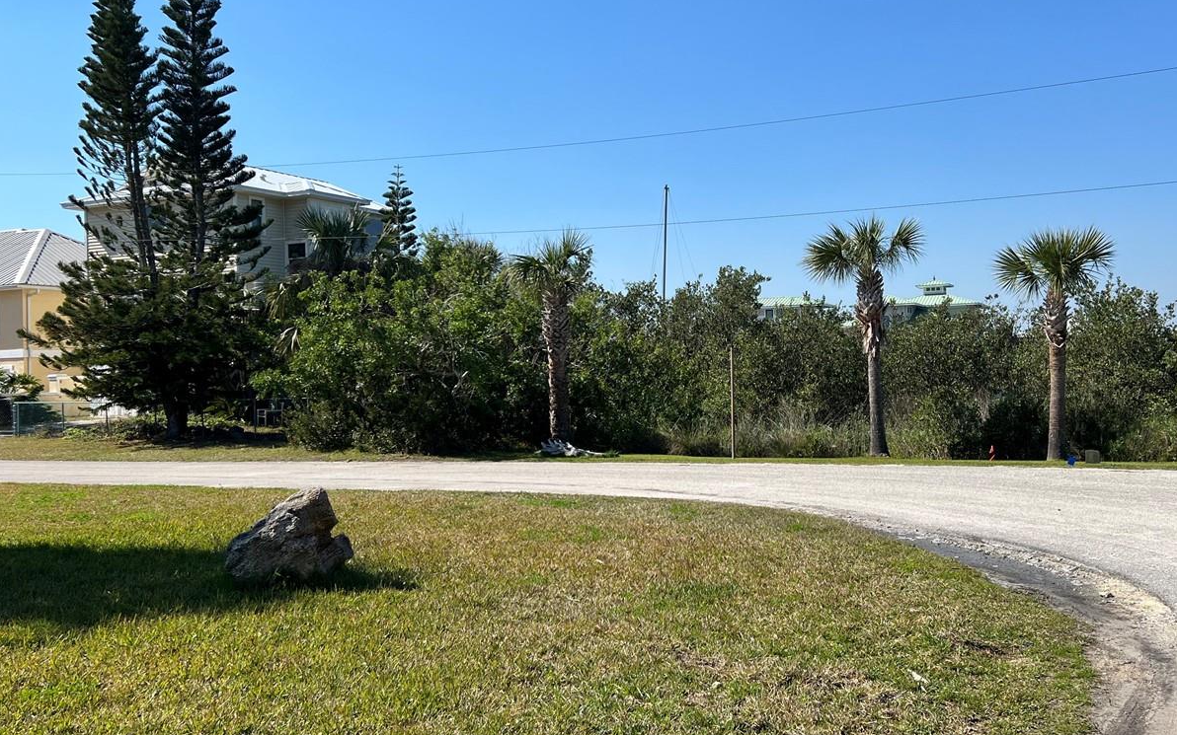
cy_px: 359
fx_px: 1187
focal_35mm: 37
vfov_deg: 34.4
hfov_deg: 52.6
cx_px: 675
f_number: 1.5
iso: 50
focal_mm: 5.7
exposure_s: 1/4444
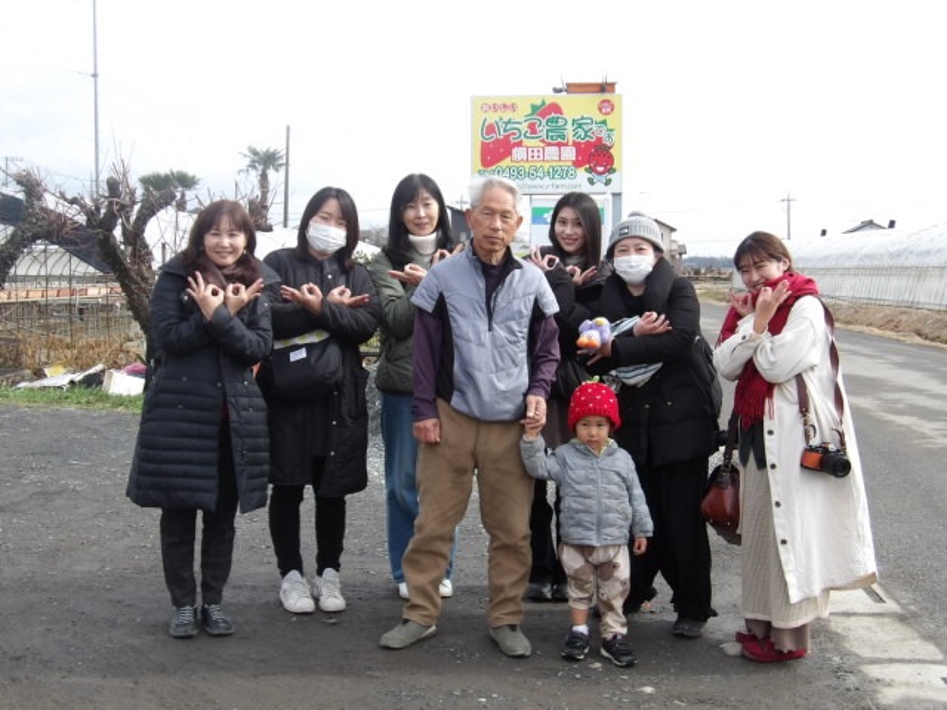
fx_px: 1149
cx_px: 474
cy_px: 355
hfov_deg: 44.8
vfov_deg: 34.3
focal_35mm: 42
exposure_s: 1/428
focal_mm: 7.6
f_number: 3.7
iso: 100
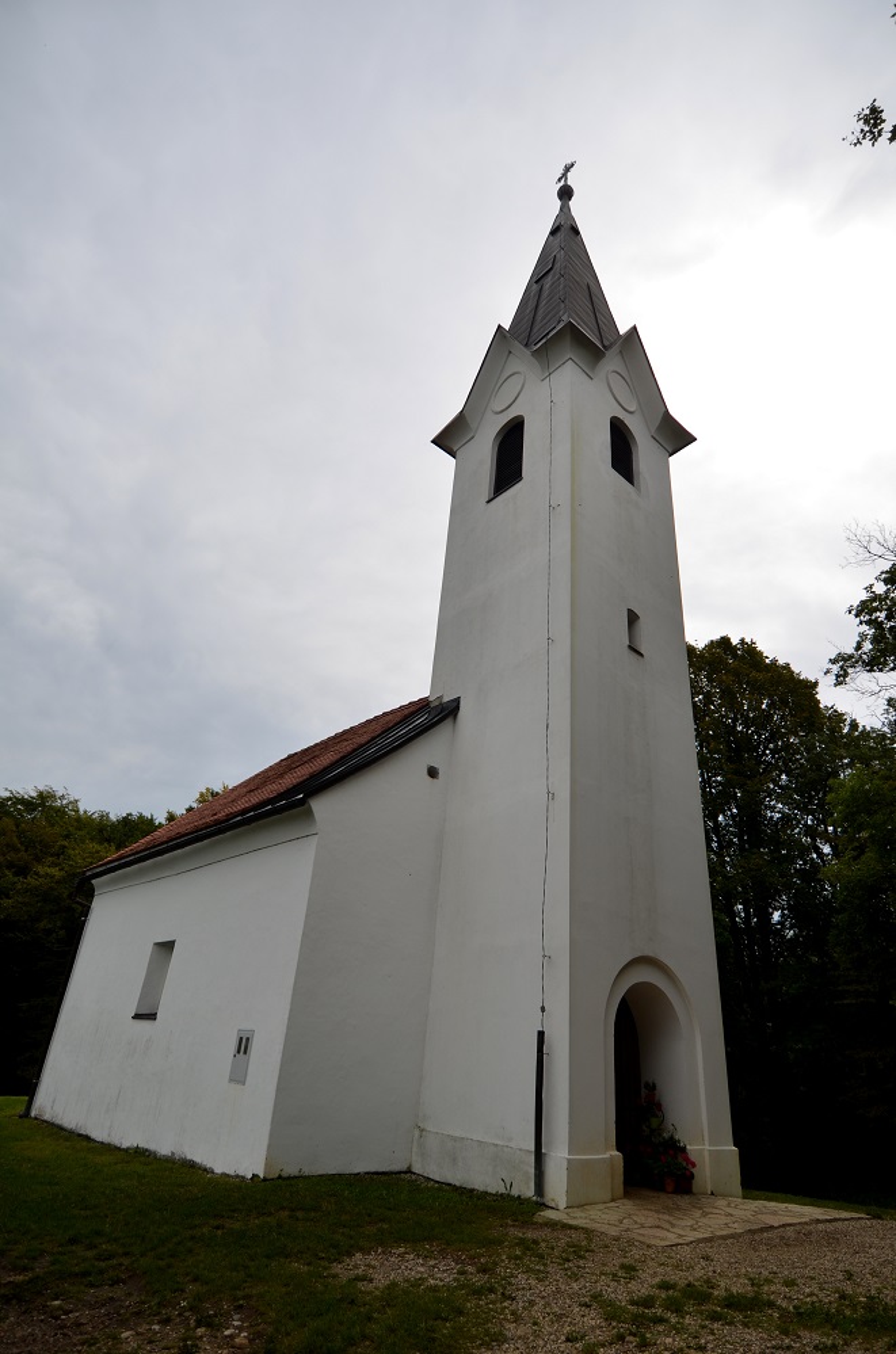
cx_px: 448
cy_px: 677
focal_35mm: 18
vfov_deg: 90.1
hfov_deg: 67.1
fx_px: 675
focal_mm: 12
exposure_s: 1/2000
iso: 125
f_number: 4
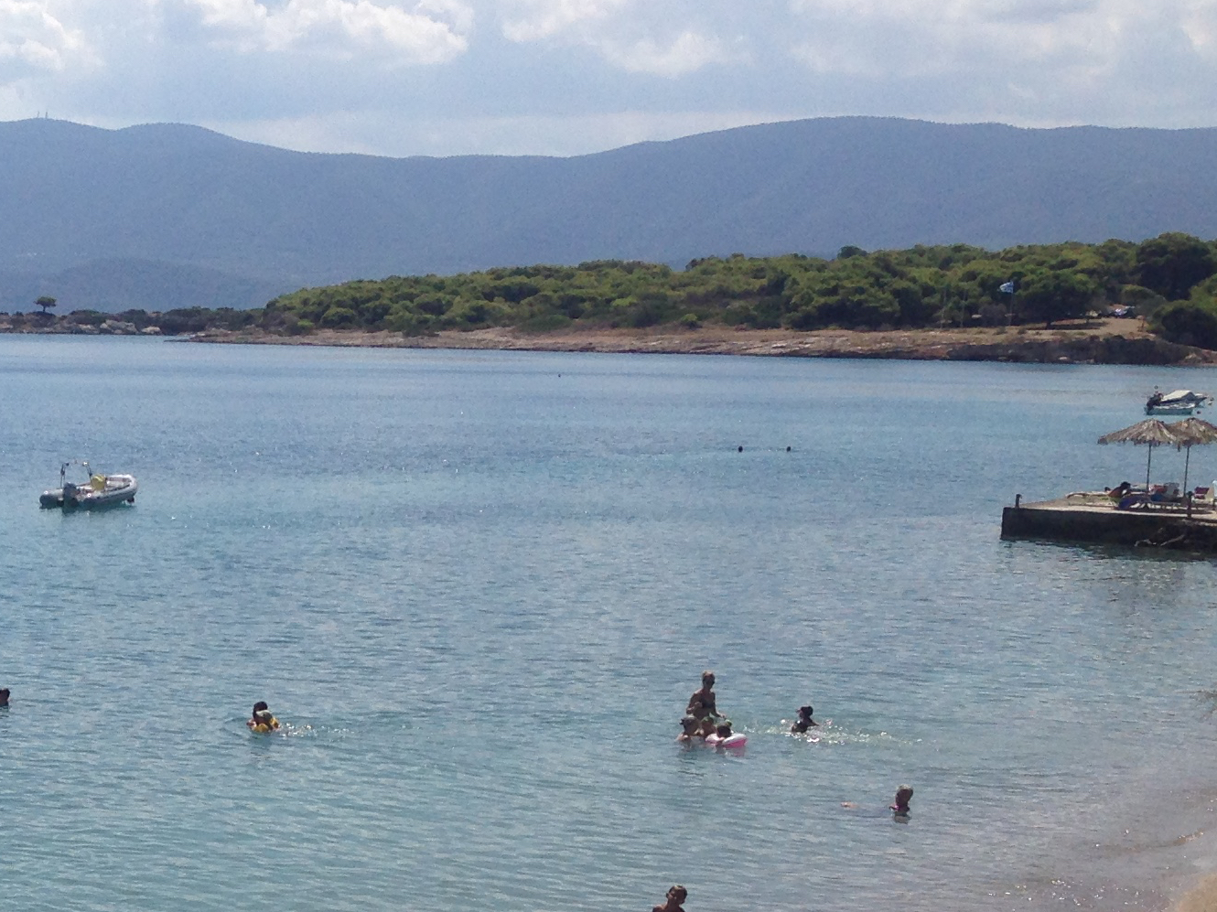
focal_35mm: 81
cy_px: 879
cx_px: -218
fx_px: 2847
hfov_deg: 22.4
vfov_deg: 17.8
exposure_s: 1/3390
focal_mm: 4.12
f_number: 2.4
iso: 50
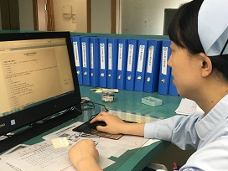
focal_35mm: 43
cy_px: 89
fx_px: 283
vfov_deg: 33.6
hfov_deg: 43.8
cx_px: 120
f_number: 2.2
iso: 50
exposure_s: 1/33
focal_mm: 4.15
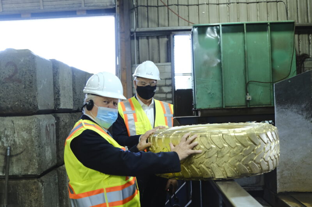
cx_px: 156
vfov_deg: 31.8
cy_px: 104
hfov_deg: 46.4
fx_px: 364
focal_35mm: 42
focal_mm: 28
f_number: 4
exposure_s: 1/60
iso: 3200
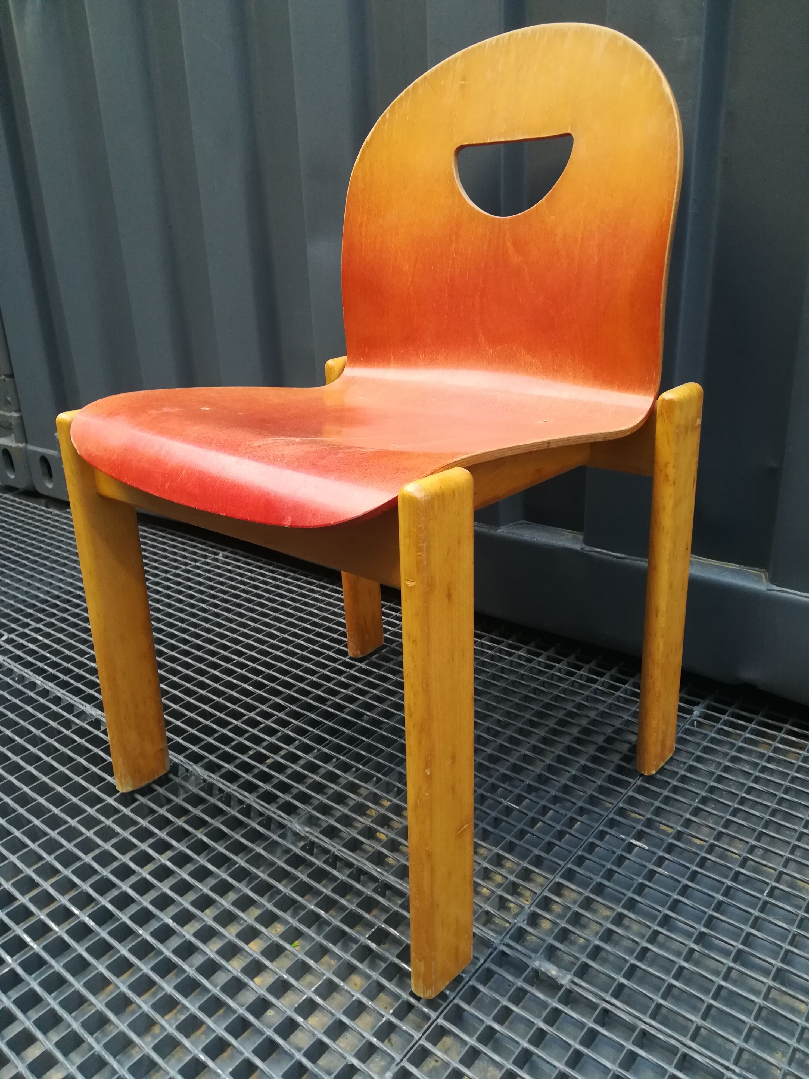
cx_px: 404
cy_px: 540
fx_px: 810
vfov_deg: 67.3
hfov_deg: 53.1
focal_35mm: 26
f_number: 2.2
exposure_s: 1/33.3
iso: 250
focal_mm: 3.83
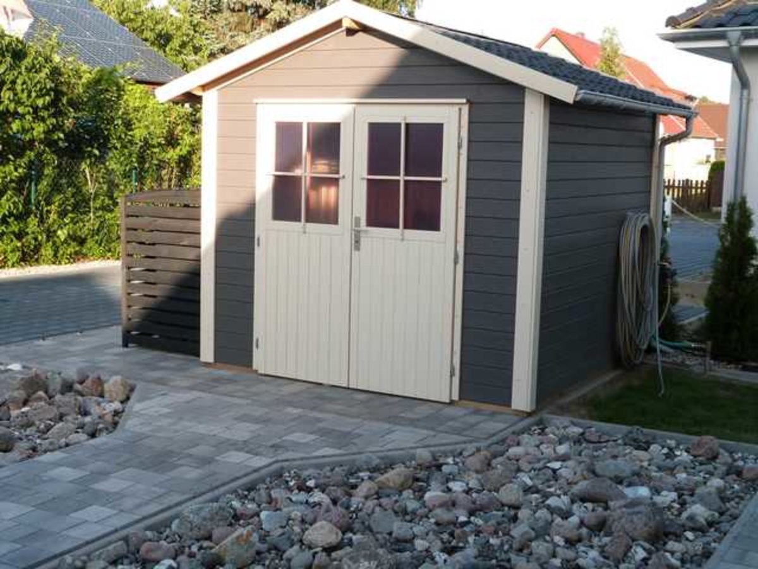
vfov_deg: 30.9
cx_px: 379
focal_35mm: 47
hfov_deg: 40.4
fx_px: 1029
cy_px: 284
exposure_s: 1/160
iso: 100
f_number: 4
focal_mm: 8.5
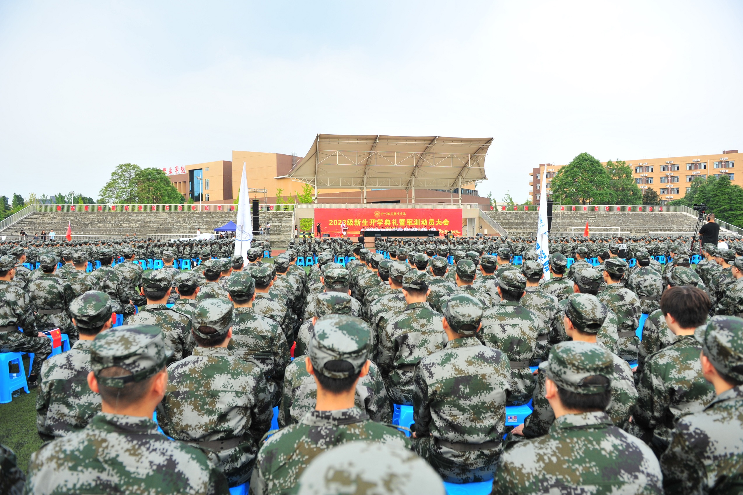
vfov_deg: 53.1
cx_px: 372
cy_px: 248
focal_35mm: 24
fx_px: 495
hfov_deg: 73.8
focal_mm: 24
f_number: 4
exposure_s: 1/1000
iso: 400
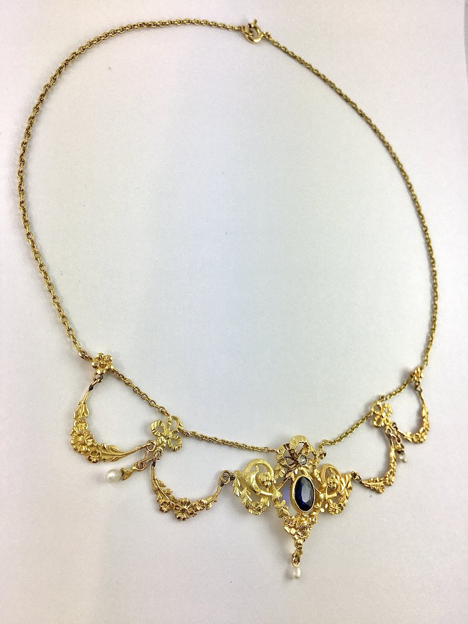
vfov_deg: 61.7
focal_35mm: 29
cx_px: 234
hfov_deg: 48.2
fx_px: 523
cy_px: 312
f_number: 2.2
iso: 25
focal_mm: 4.15
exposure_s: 1/282
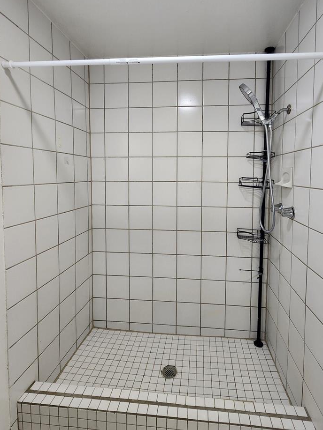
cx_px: 178
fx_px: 212
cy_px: 186
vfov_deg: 90.5
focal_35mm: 17
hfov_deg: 74.5
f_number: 2.2
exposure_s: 1/60
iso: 80
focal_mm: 2.2
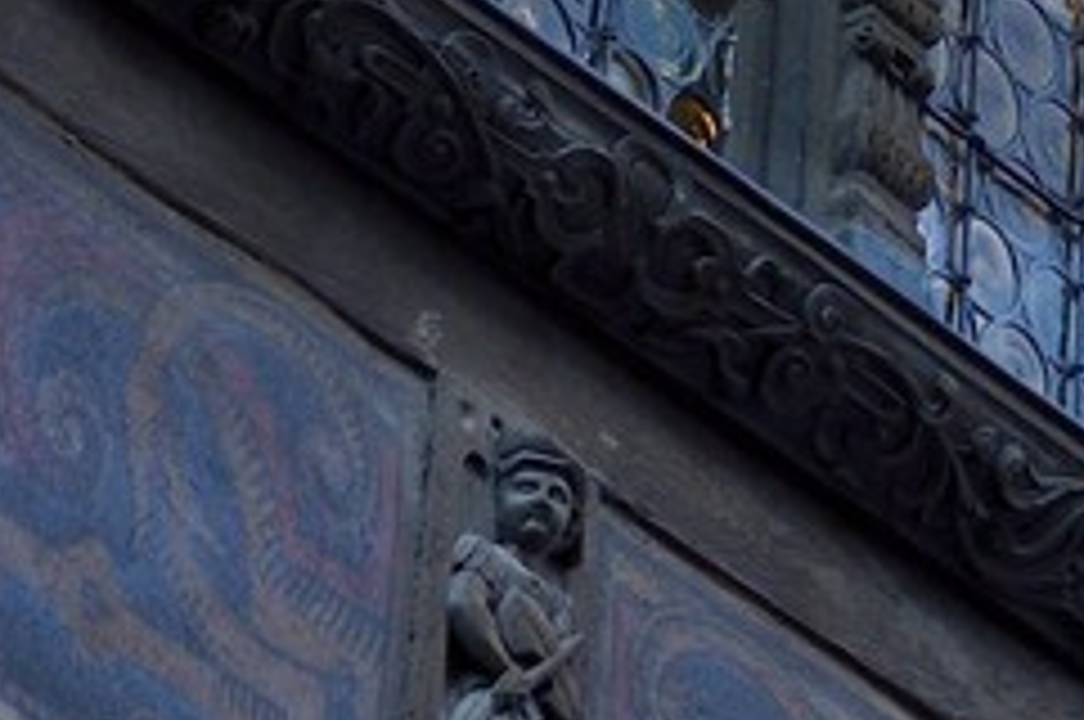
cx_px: 1493
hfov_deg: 4.4
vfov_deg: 2.9
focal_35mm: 465
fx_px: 13983
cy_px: -1584
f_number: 5.6
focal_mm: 70
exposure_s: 1/250
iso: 200
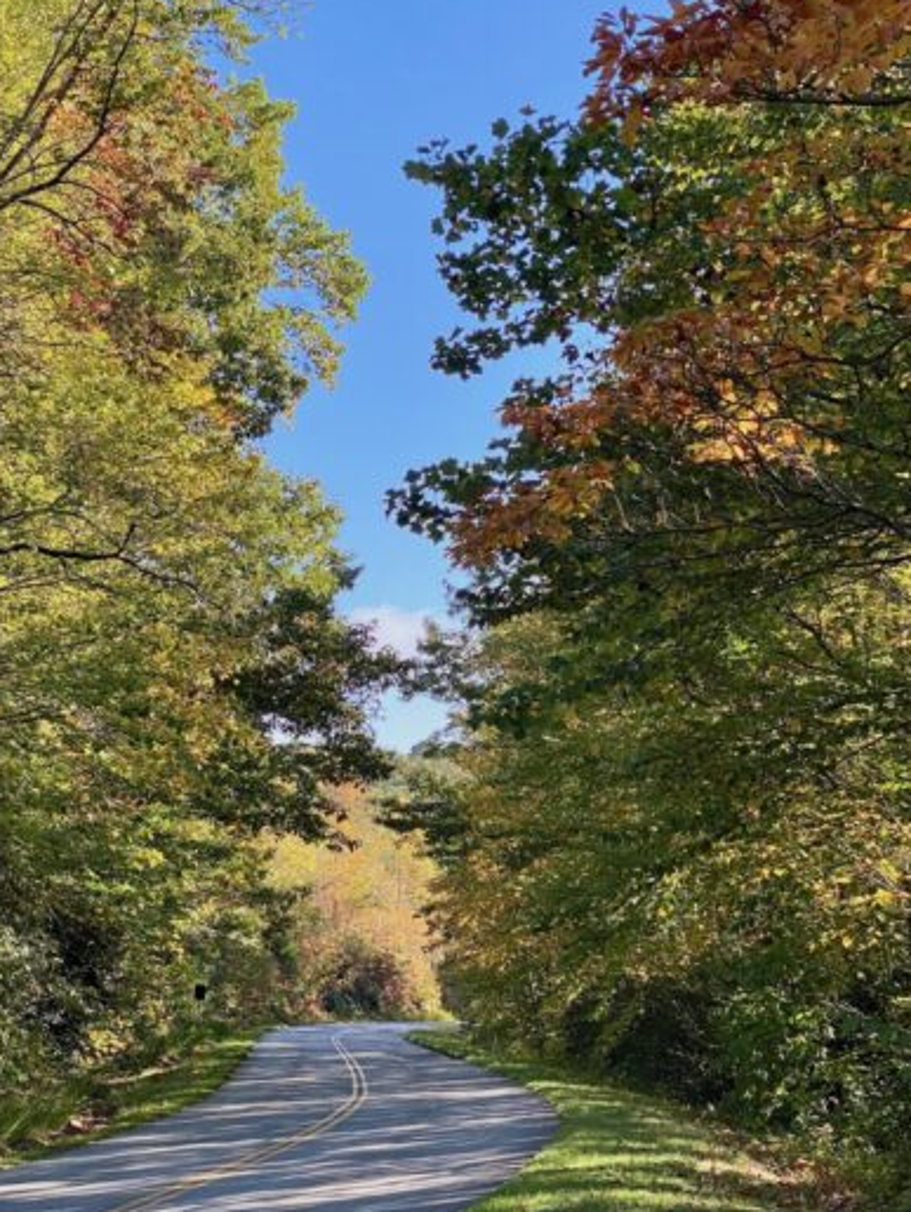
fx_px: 2453
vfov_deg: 27.8
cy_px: 593
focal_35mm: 70
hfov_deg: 21.0
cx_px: 513
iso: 20
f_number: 2
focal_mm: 6
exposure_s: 1/296
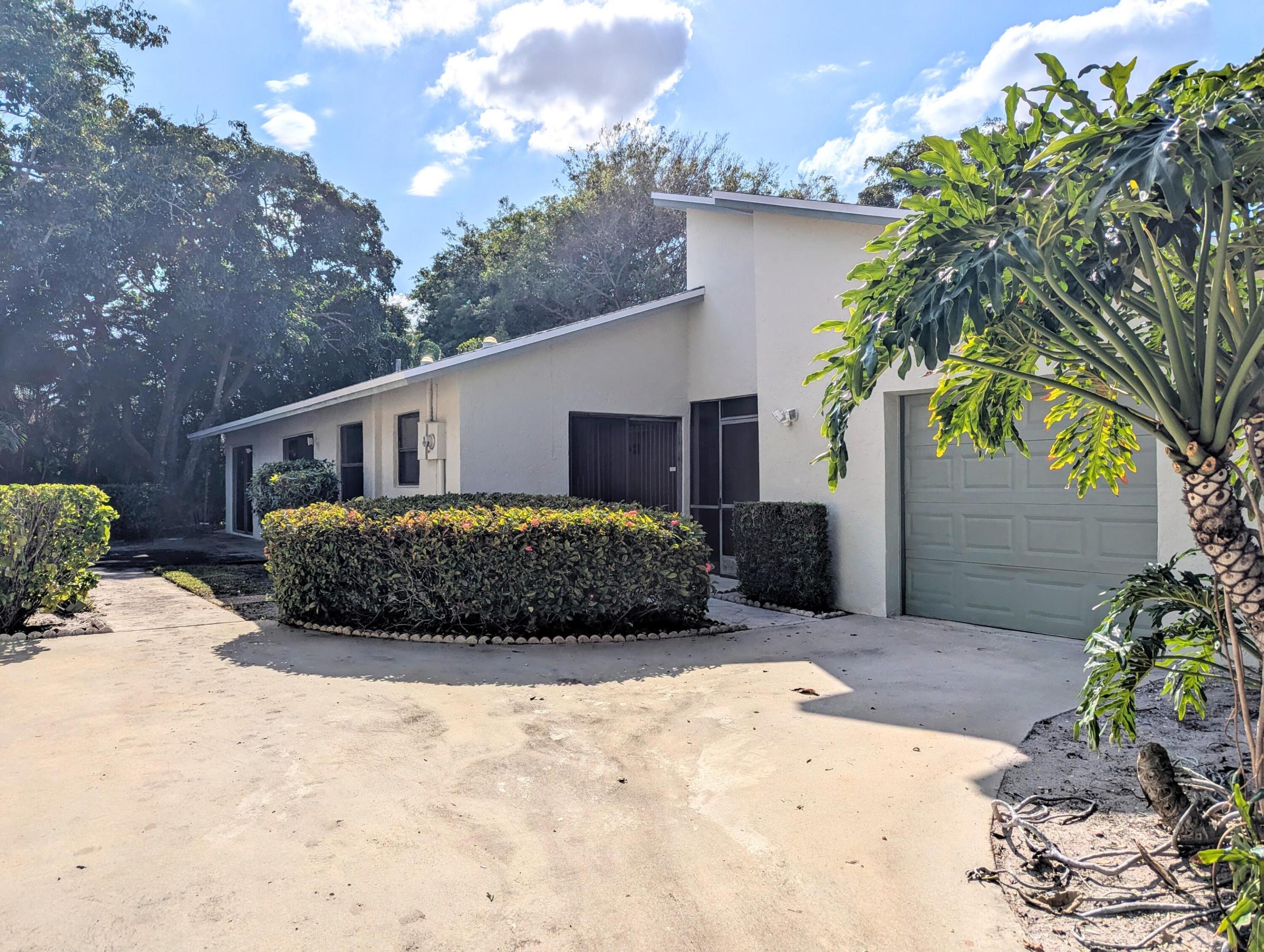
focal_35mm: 24
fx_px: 878
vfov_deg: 56.9
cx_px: 632
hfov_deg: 71.5
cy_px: 476
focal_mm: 6.81
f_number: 1.85
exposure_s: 1/8065
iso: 48
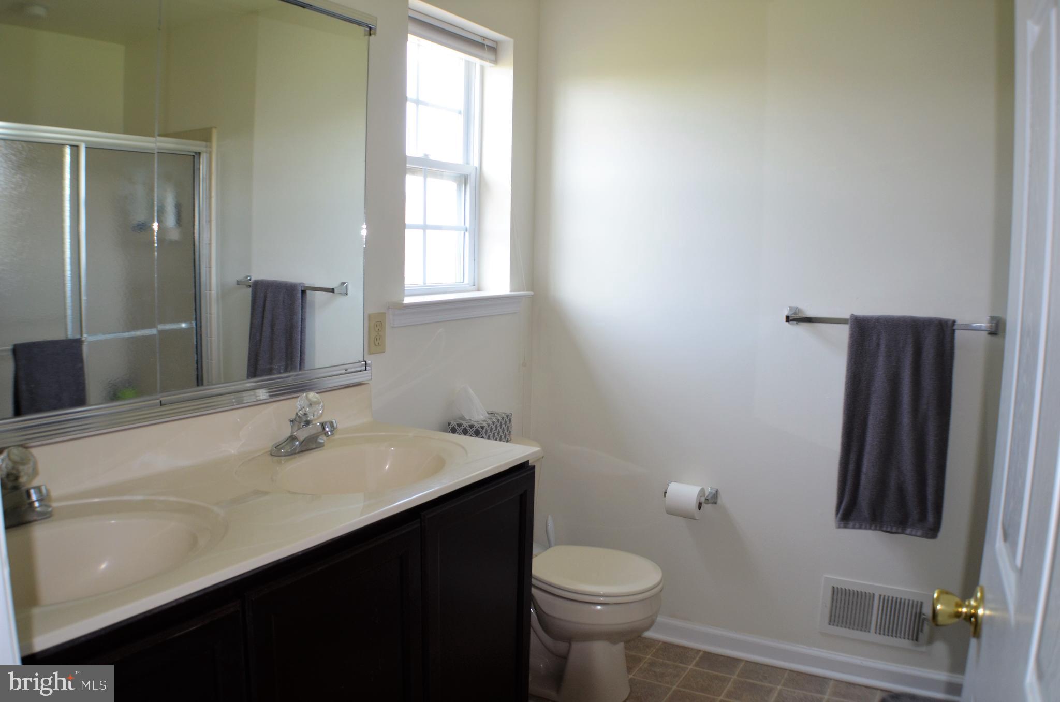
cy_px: 351
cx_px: 530
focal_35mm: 36
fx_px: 1058
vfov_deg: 36.7
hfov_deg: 53.2
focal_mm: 24
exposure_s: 1/60
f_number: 4
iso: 400
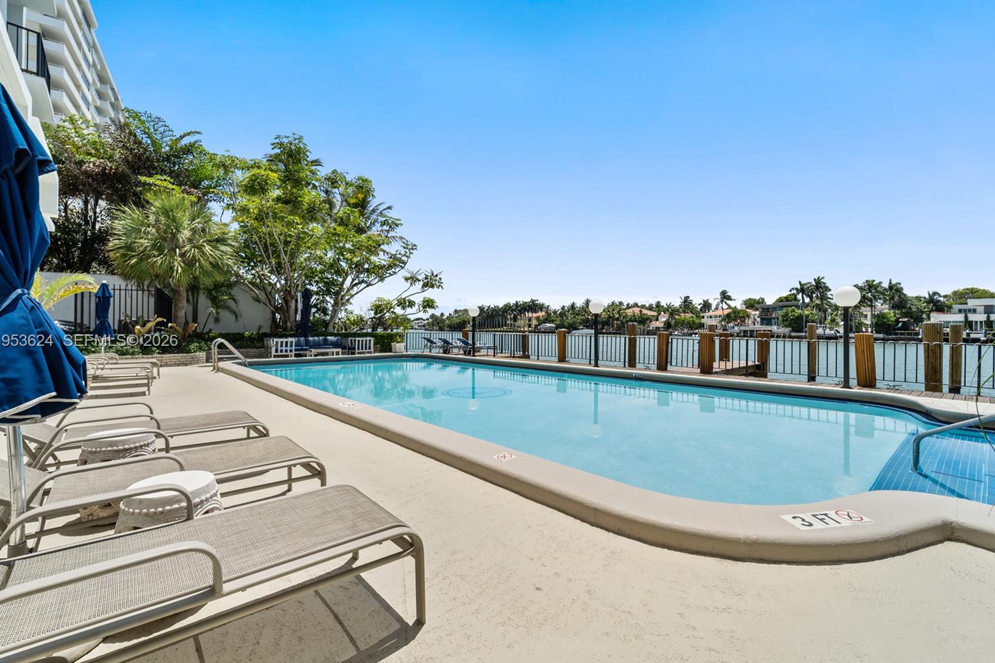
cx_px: 504
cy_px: 342
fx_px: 415
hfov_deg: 100.4
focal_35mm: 15
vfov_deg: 77.3
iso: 250
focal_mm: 14
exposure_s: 1/160
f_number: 11
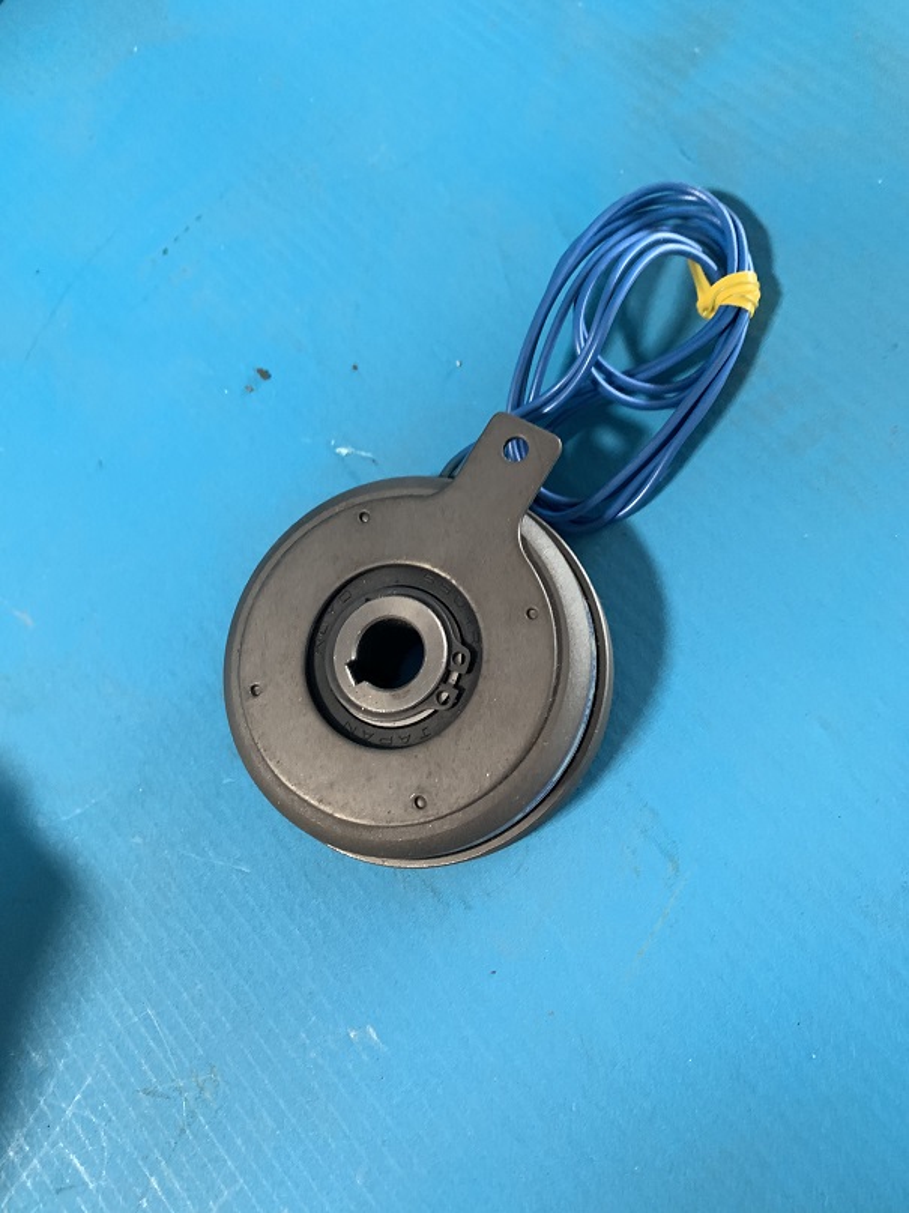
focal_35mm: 26
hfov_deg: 53.1
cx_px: 454
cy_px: 606
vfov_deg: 67.3
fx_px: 911
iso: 320
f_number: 1.8
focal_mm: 4.25
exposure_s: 1/60
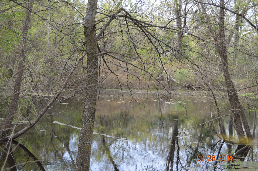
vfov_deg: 23.7
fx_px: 408
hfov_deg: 35.1
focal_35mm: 57
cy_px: 86
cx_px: 129
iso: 110
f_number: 5.6
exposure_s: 1/125
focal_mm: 38
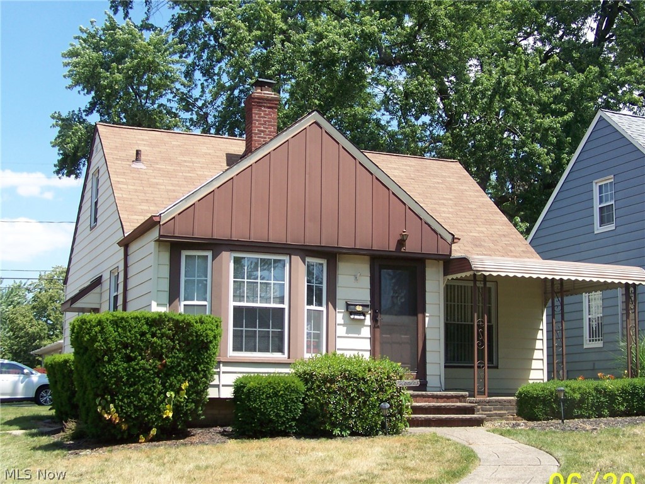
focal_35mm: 38
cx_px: 322
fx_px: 708
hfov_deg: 49.0
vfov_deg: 37.7
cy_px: 242
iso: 64
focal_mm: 6.3
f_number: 2.8
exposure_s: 1/500
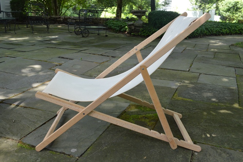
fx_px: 243
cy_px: 81
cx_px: 122
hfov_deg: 53.2
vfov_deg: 36.8
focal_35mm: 36
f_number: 5.6
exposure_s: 1/100
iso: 400
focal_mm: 24
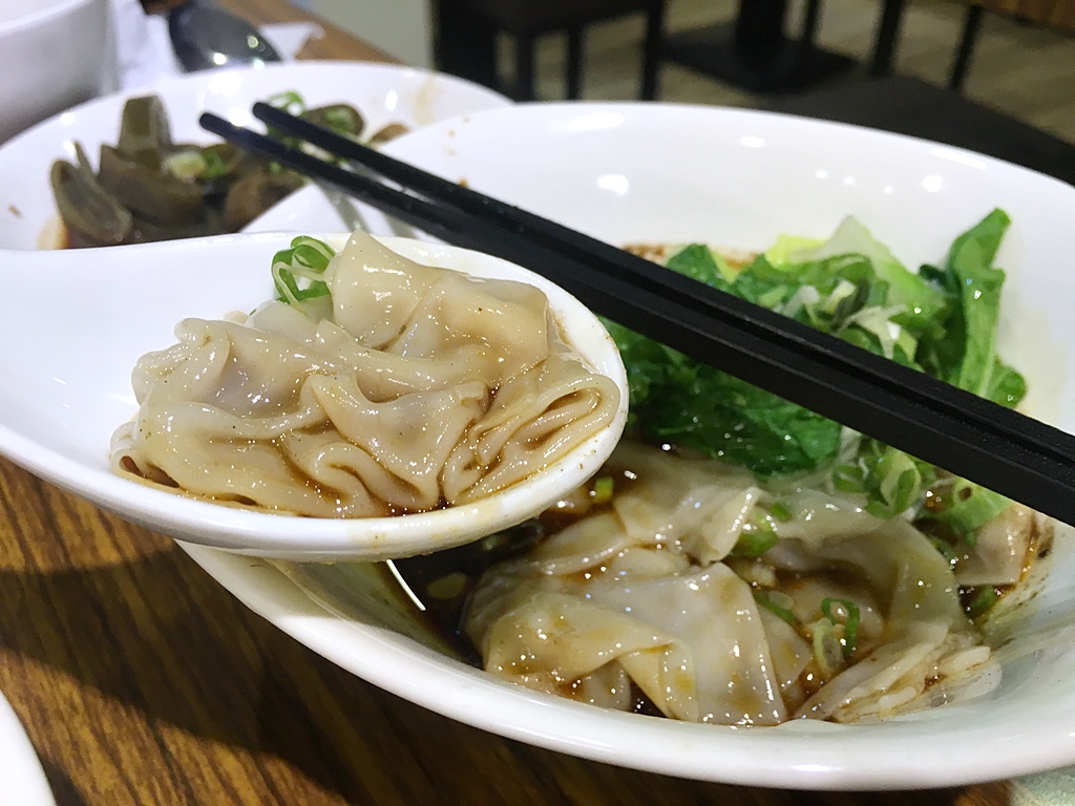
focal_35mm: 29
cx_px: 538
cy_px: 403
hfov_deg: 61.7
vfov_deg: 48.2
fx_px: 901
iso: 64
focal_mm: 4.15
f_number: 2.2
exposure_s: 1/30
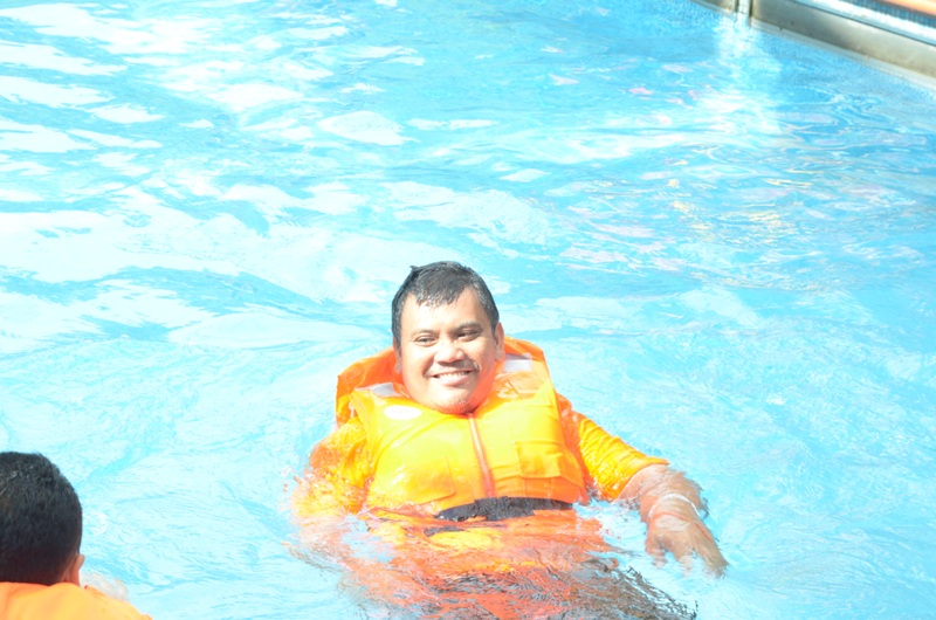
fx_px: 2725
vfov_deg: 13.0
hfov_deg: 19.5
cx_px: 468
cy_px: 310
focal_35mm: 105
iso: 640
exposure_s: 1/125
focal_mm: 70
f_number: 11
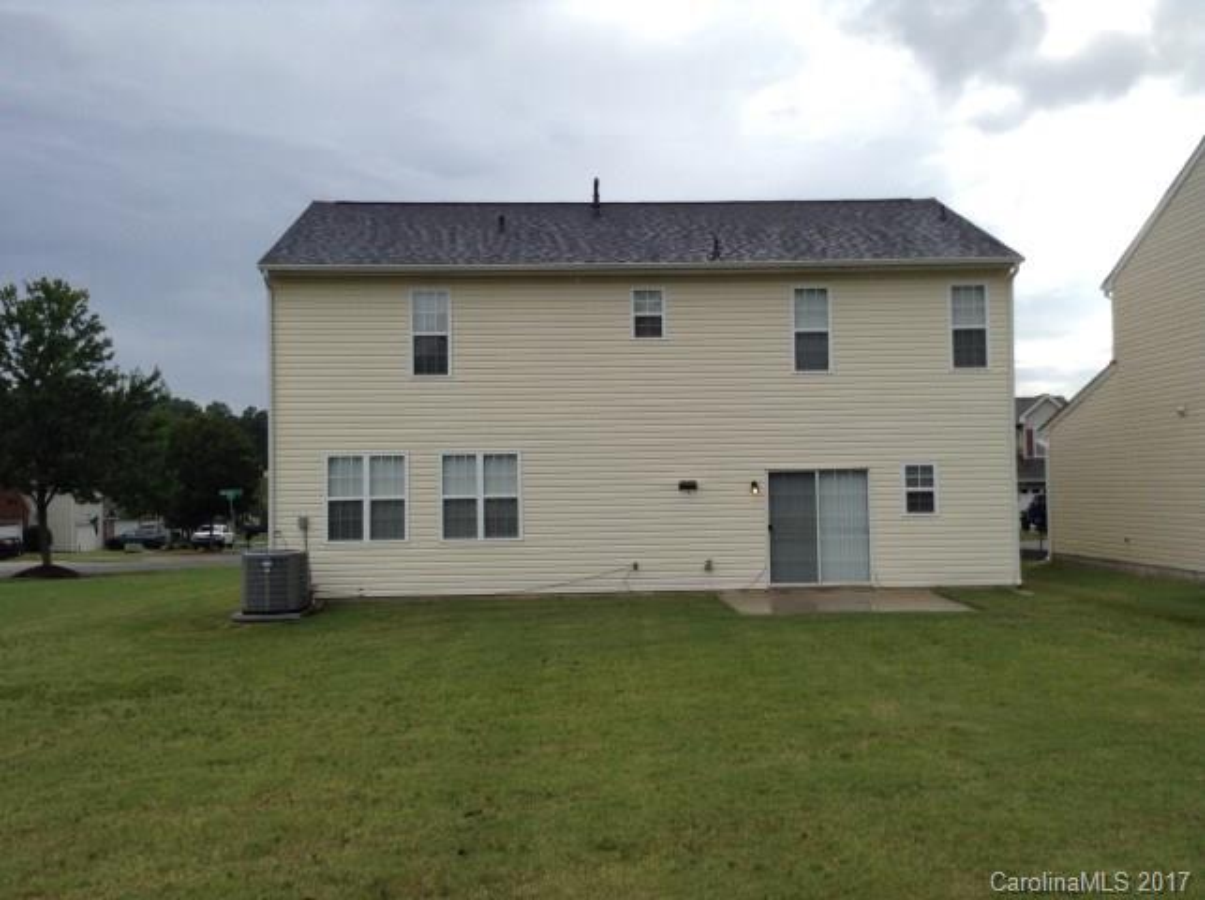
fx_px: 1147
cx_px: 602
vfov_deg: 42.8
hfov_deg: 55.4
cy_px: 450
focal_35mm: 33
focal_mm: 3.3
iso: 25
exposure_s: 1/864
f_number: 2.4
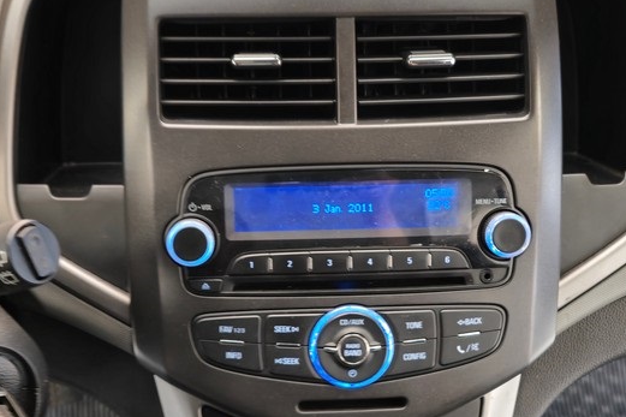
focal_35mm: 47
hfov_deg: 41.9
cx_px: 293
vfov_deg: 28.6
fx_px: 817
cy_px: 201
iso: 160
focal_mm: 6.3
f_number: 1.7
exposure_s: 1/60
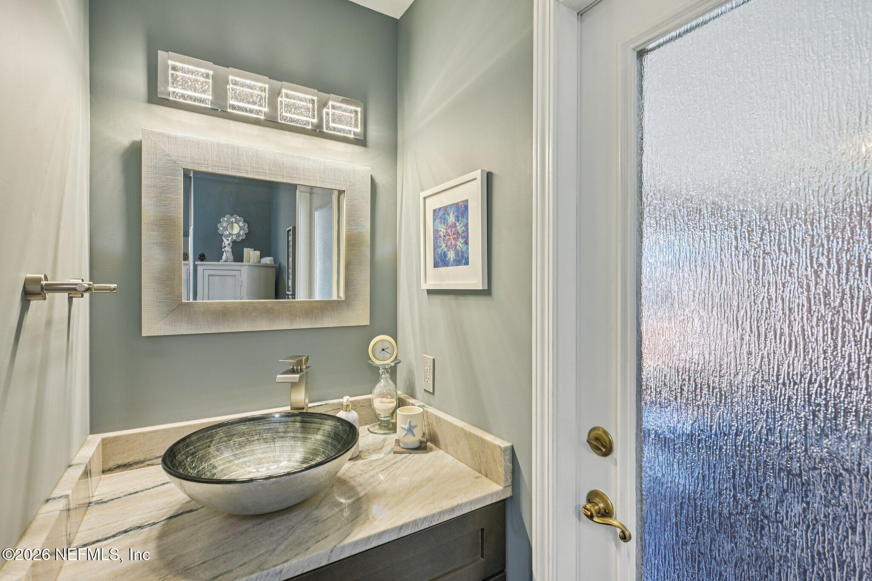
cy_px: 290
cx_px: 436
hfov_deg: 95.0
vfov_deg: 72.0
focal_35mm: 16
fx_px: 400
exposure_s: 1/15
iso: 280
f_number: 8
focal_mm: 16.5
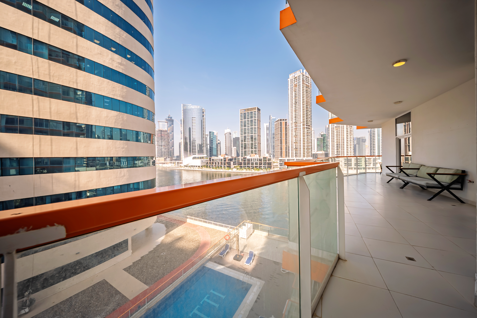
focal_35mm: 12
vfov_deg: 90.0
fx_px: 159
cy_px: 159
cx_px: 238
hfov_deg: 112.6
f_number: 8
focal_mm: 12
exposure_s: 1/3200
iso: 100
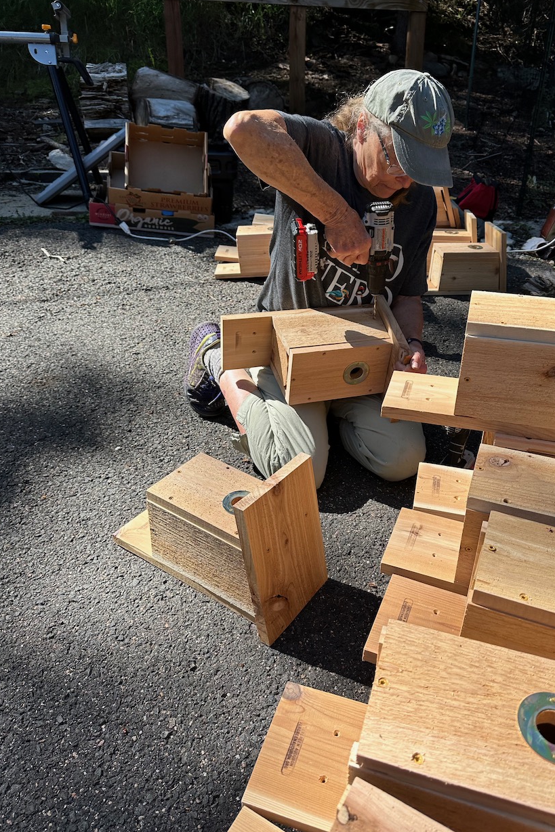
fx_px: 601
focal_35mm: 26
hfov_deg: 49.4
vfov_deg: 69.4
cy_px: 403
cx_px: 317
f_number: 1.78
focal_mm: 6.86
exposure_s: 1/2155
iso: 80
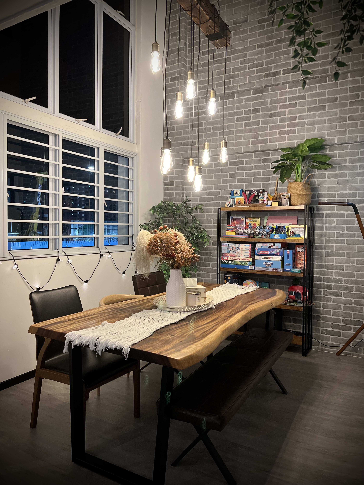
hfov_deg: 53.1
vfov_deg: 67.3
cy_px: 242
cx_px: 182
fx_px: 365
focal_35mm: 26
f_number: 1.5
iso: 400
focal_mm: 5.7
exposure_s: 1/50
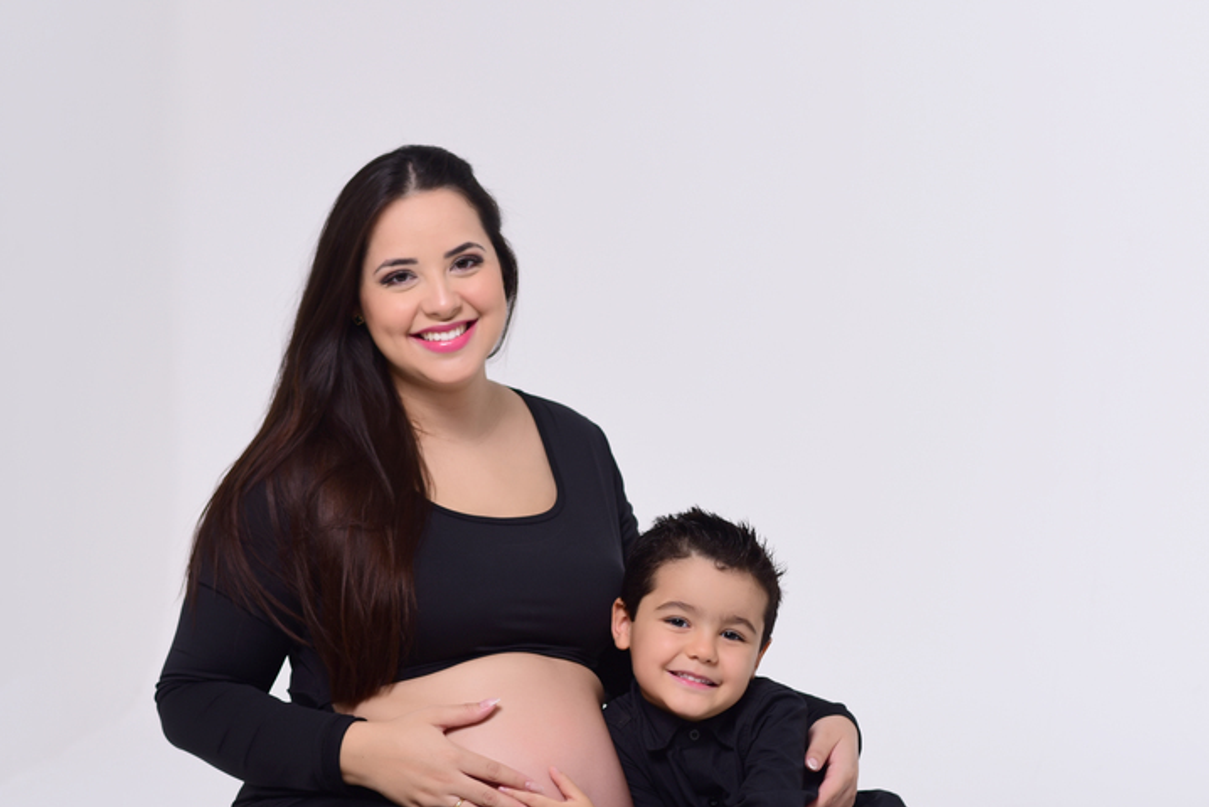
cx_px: 530
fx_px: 4769
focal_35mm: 142
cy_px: 555
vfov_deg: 9.7
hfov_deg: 14.4
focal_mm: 85
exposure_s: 1/160
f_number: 2.8
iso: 100
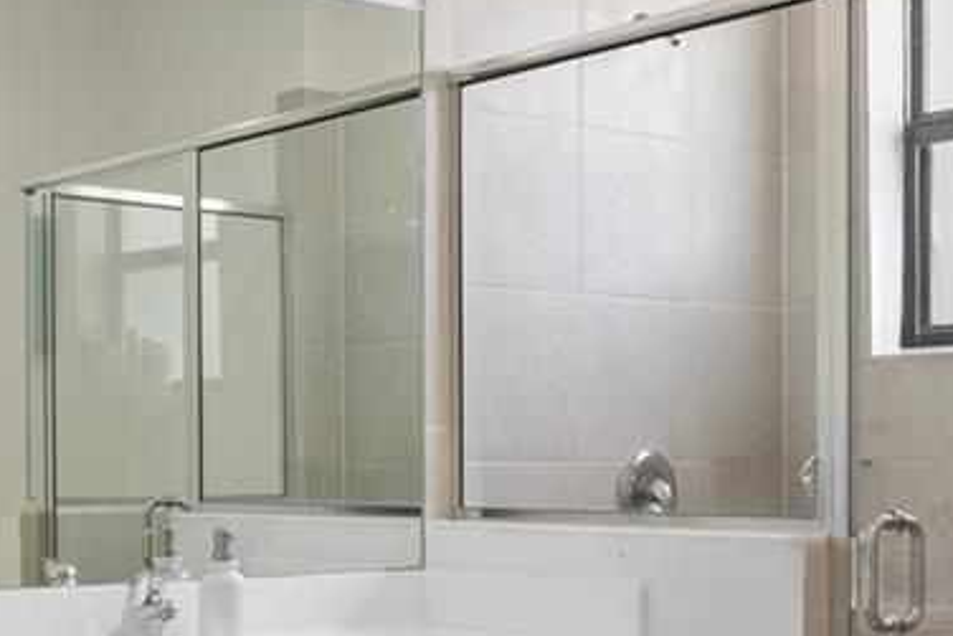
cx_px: 345
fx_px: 1801
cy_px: 469
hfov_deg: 29.5
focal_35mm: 68
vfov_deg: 19.9
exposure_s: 1/15
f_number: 4.5
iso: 250
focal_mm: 16
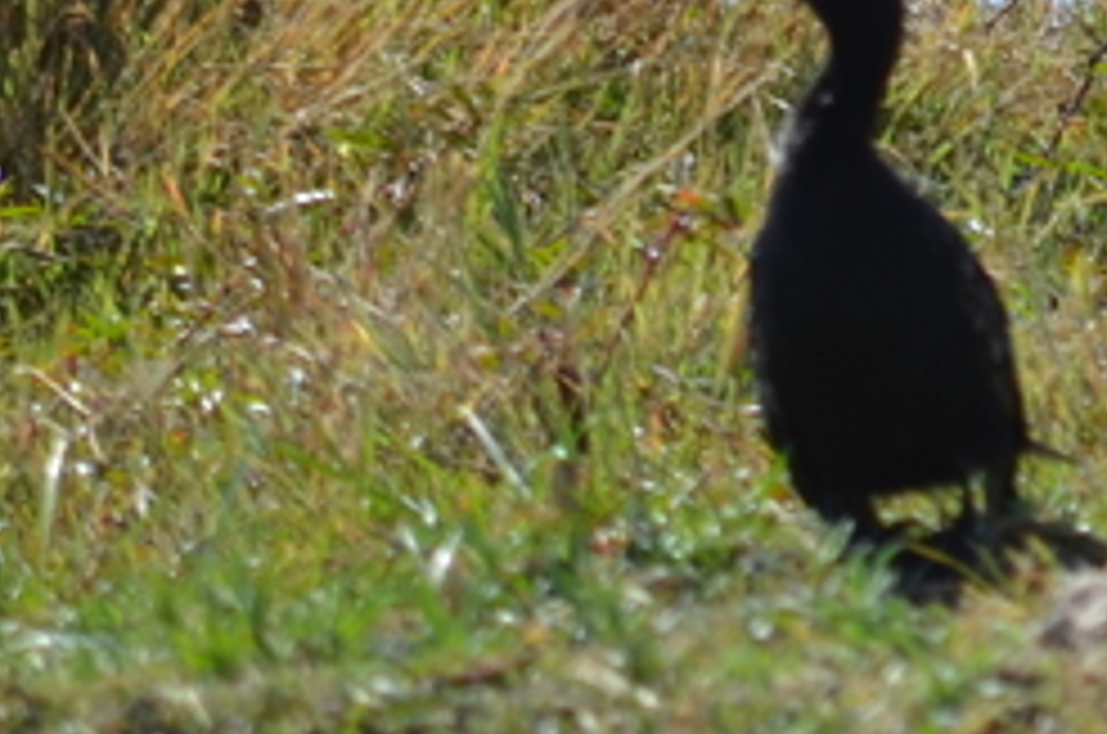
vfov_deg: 0.6
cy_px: -234
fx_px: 71907
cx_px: 2074
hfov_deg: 0.9
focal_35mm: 2343
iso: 200
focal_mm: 300
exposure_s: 1/800
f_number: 7.1
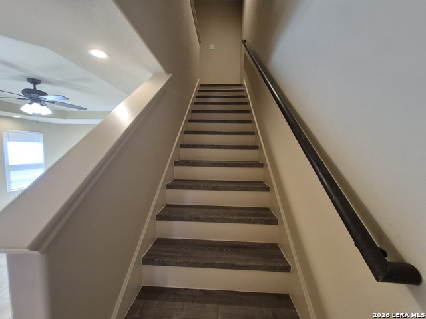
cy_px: 160
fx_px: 160
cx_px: 213
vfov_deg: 89.9
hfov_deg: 106.2
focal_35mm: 13
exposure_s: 1/60
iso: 400
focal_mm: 1.74
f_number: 2.2
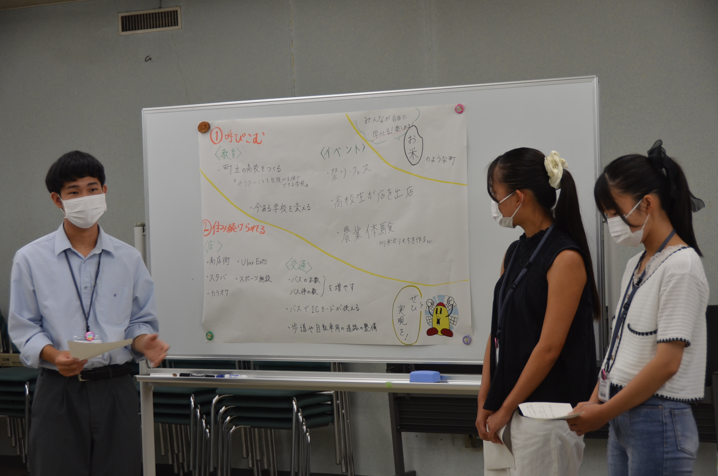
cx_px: 359
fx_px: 1672
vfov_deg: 16.2
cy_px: 238
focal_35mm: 84
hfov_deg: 24.2
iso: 400
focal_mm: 56
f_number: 5.6
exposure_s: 1/125
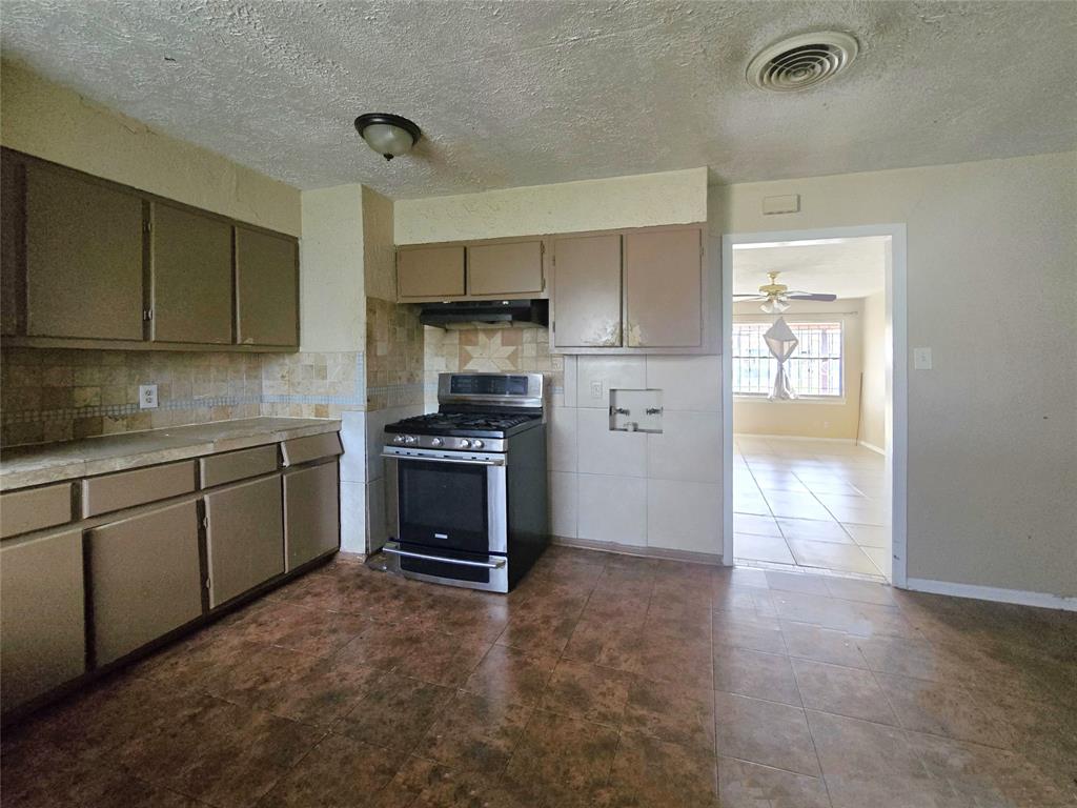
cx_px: 538
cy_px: 404
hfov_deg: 106.2
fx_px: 404
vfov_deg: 89.9
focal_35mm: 13
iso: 1000
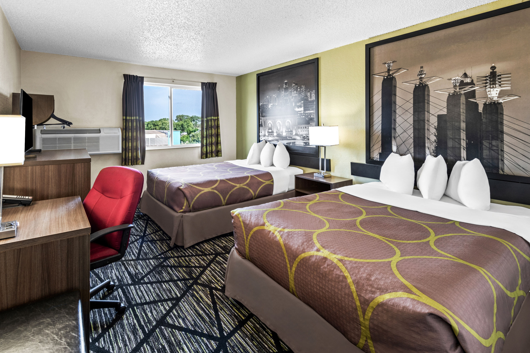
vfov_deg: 81.2
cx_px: 265
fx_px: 206
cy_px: 176
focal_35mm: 14
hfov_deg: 104.3
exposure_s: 1/2
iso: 400
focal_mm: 14
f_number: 9
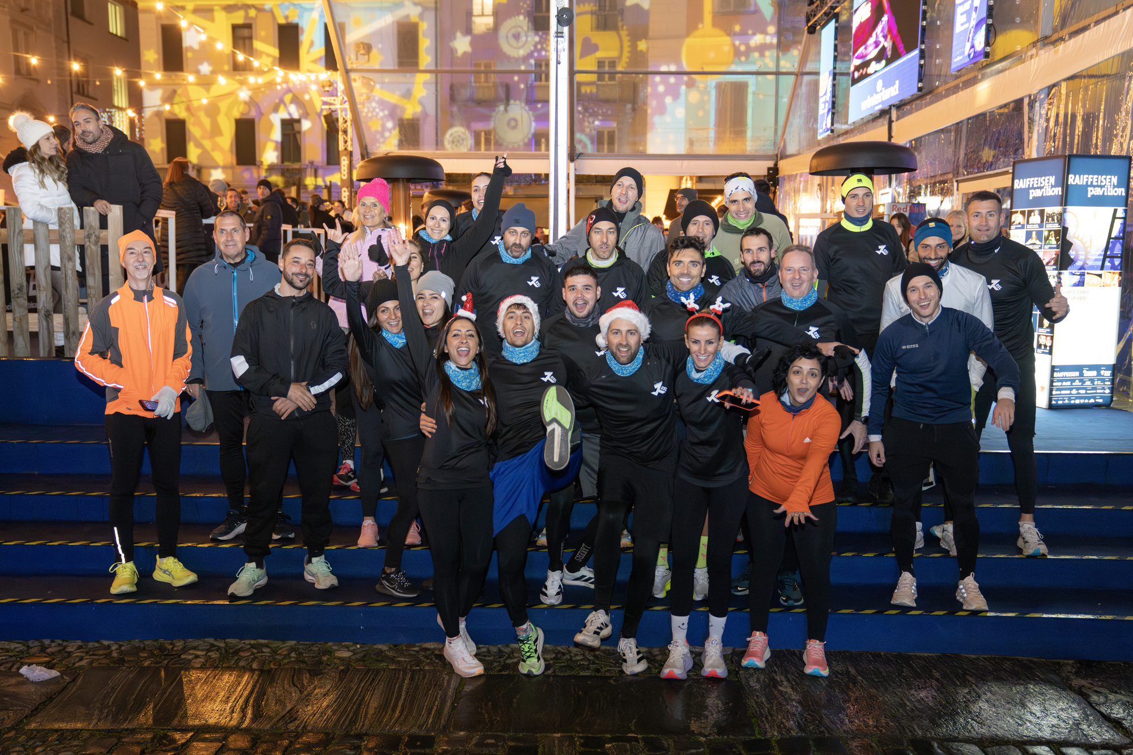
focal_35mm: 34
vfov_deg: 38.9
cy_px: 378
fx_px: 1070
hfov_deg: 55.8
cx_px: 566
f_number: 2.8
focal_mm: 34
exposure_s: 1/200
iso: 8000
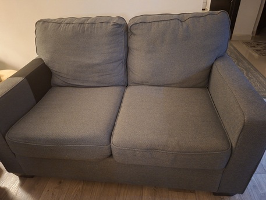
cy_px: 100
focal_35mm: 23
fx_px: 177
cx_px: 133
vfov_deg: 58.9
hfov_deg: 73.9
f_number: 1.8
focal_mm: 5.54
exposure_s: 1/20
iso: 1000
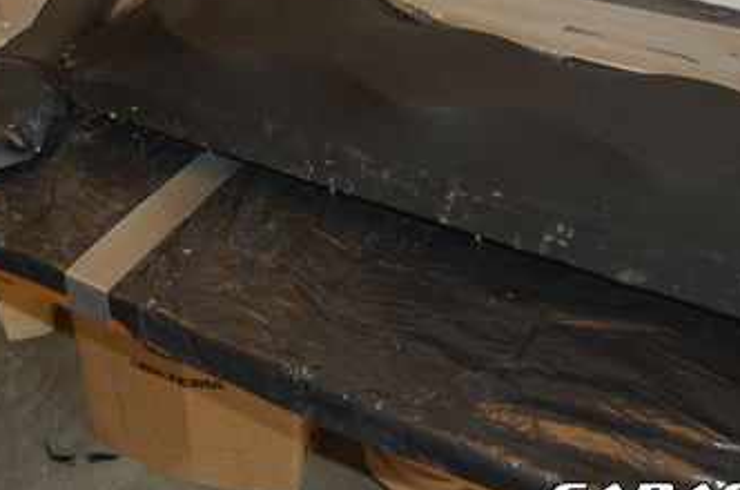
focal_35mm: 52
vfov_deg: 25.1
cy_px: 45
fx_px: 1067
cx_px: 218
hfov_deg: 37.6
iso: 400
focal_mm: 18
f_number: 3.5
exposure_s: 1/60
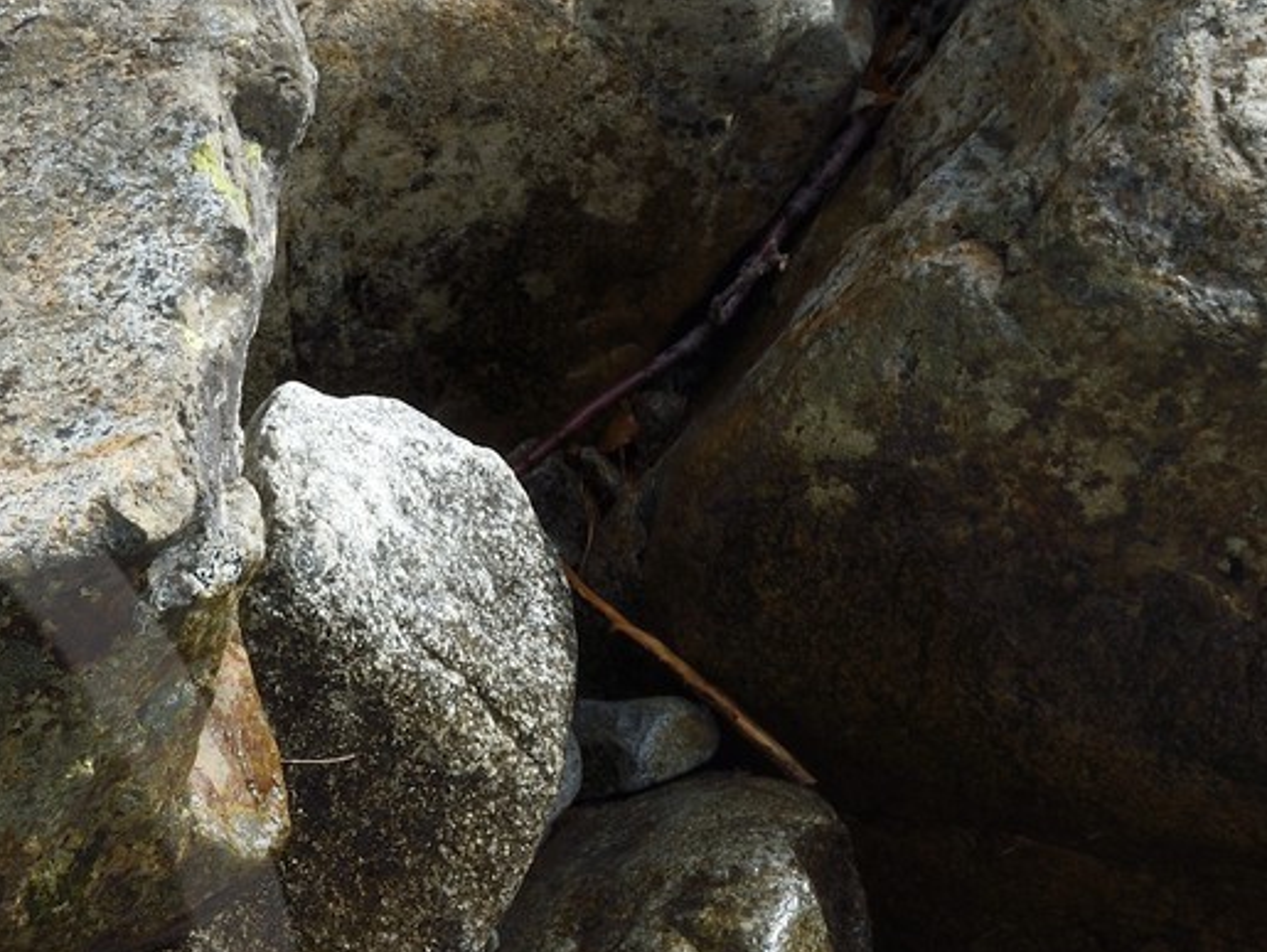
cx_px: -694
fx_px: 6337
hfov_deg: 10.9
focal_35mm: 173
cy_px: 1183
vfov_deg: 8.5
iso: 200
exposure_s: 1/100
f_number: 16
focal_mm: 58
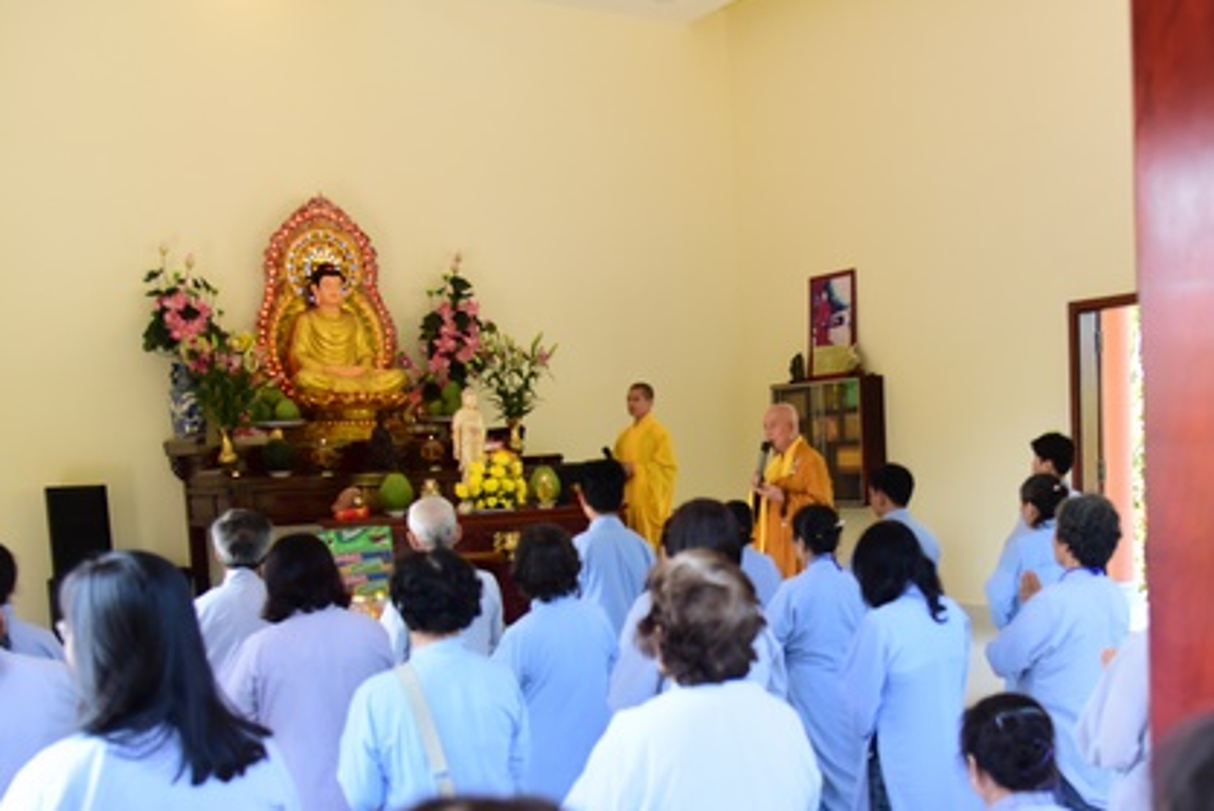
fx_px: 1417
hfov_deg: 45.9
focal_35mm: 42
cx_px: 778
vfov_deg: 31.3
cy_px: 622
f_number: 4
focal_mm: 27
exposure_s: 1/500
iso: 1600
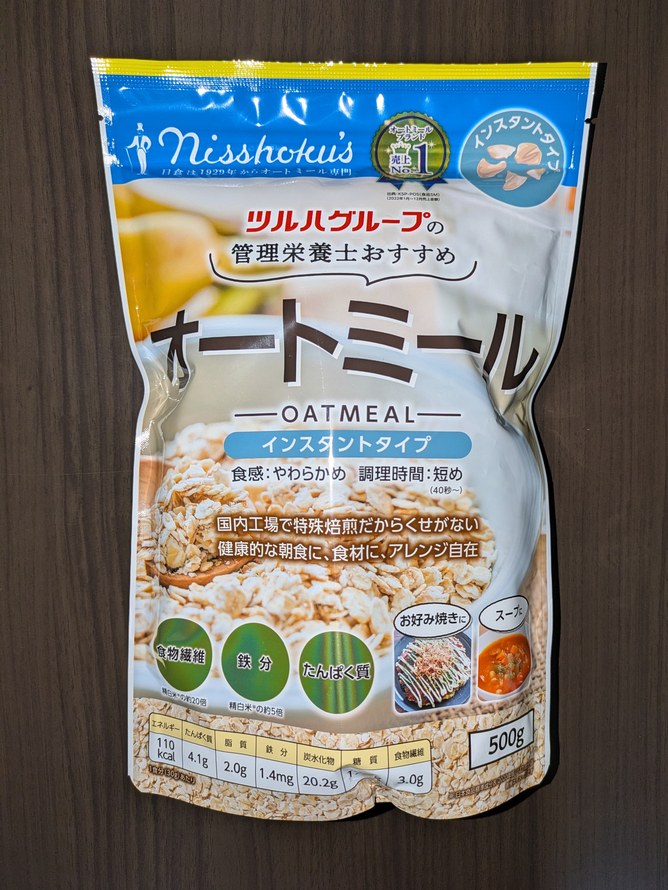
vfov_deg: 67.3
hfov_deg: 53.0
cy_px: 437
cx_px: 347
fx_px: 669
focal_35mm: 26
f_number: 1.89
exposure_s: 1/60
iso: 175
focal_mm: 5.43
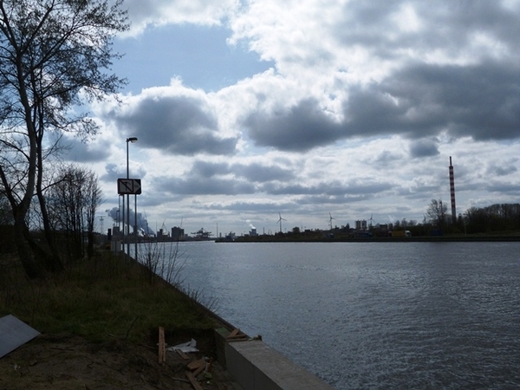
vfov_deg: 44.2
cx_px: 260
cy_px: 195
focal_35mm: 32
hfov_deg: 56.8
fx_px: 481
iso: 80
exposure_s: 1/1000
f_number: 5.6
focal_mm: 5.8
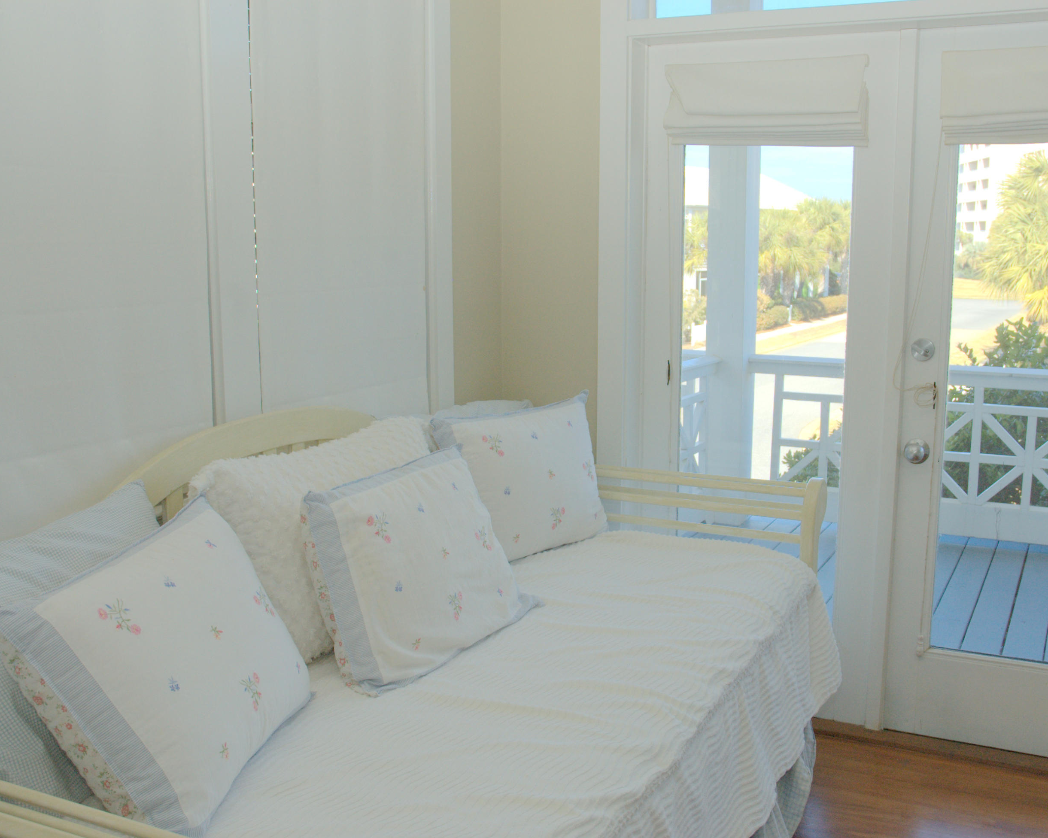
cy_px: 423
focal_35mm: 38
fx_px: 1178
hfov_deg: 47.8
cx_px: 588
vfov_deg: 39.1
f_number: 6.3
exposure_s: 1/160
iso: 200
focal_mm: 22
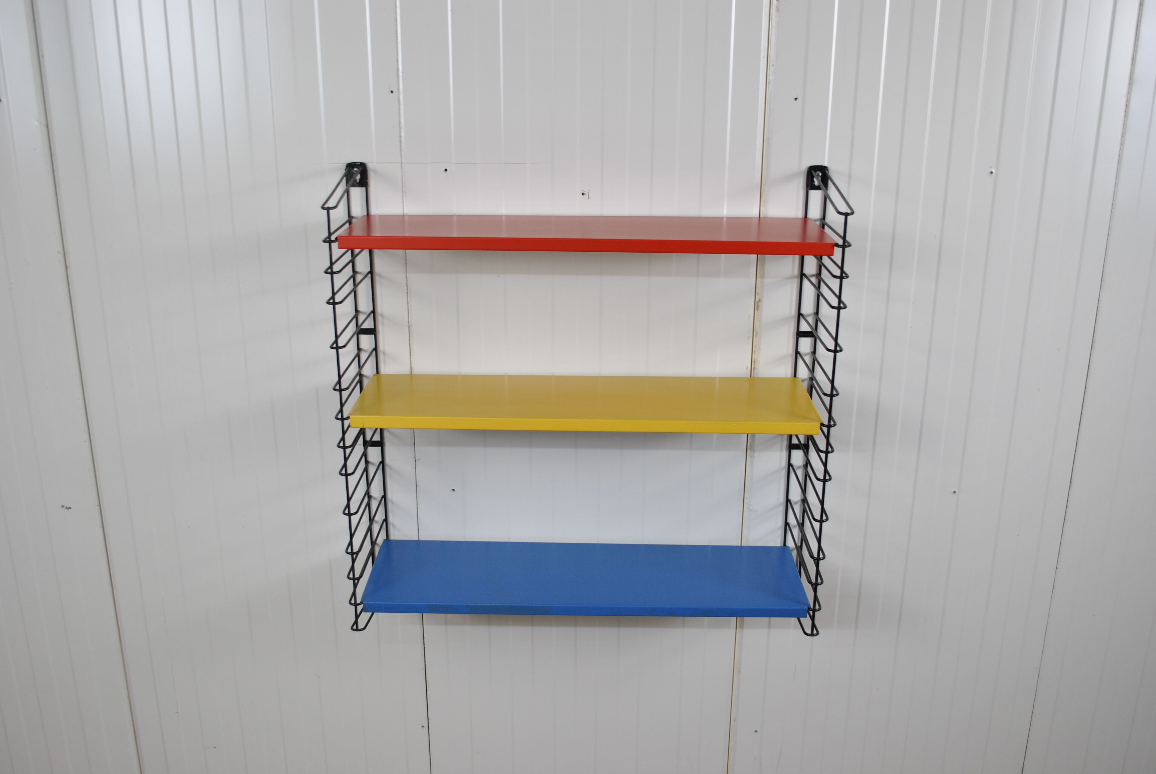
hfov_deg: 57.2
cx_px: 578
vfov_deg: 40.1
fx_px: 1061
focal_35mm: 33
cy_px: 387
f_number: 4.5
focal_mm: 22
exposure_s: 1/25
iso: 200
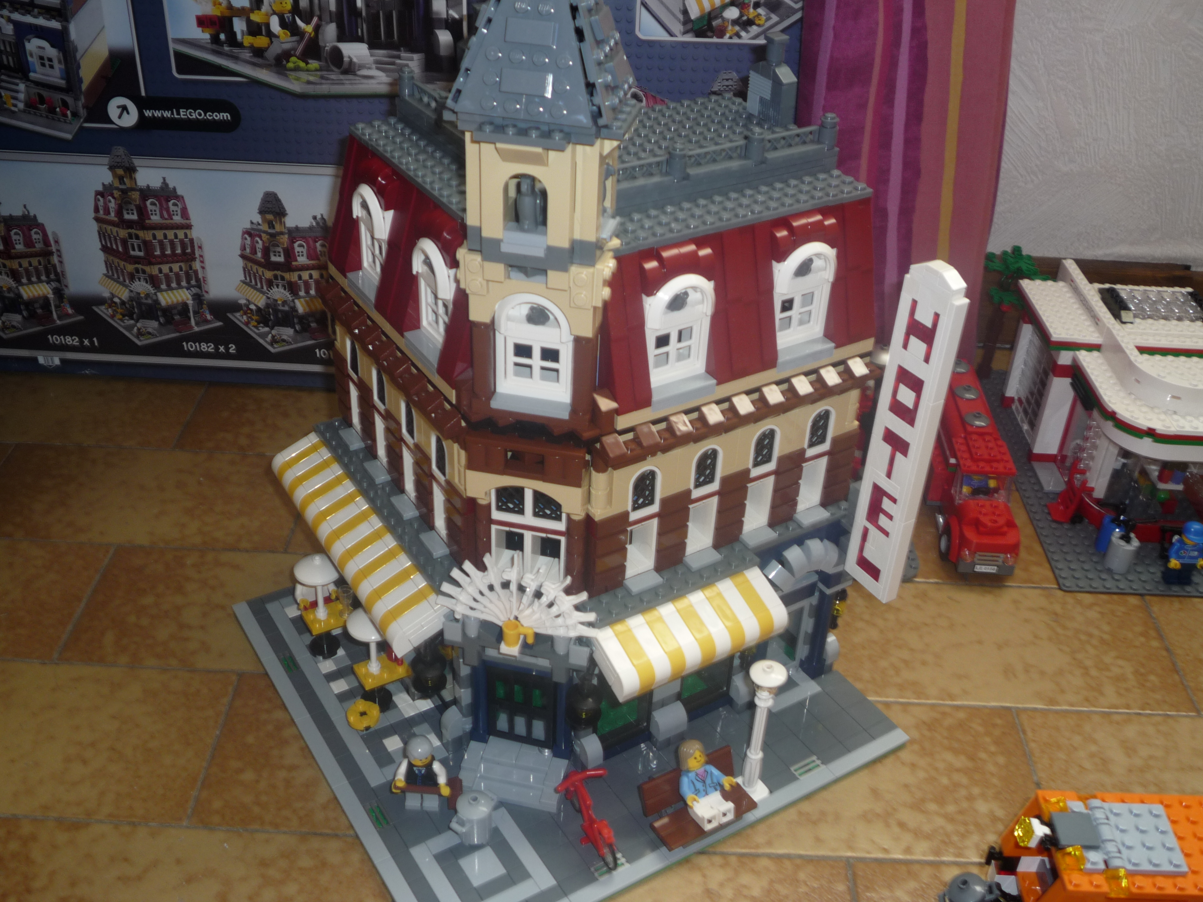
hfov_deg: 51.4
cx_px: 602
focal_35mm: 36
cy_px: 451
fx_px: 1251
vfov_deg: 39.7
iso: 100
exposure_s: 1/30
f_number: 3.7
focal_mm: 6.3
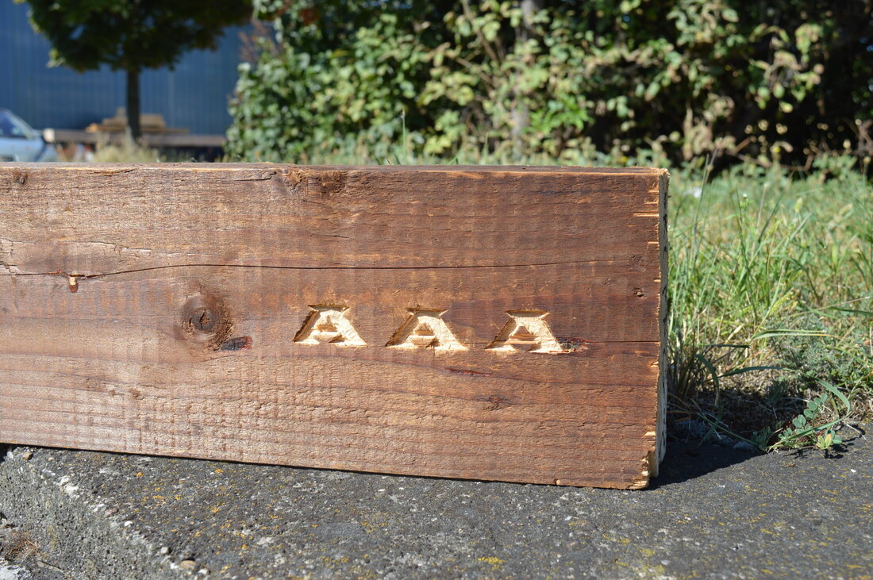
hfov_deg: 53.2
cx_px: 436
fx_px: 872
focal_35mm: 36
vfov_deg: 36.8
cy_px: 290
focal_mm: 24
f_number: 7.1
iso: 100
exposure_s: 1/200
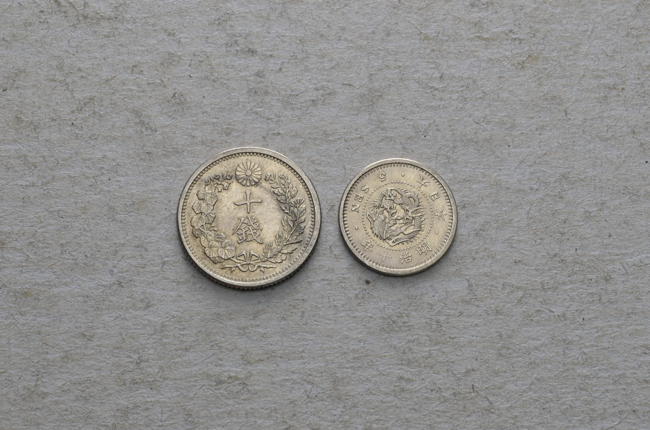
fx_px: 1486
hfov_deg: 24.7
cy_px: 215
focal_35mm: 82
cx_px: 325
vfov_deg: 16.5
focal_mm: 55
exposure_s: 1/200
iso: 400
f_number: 14
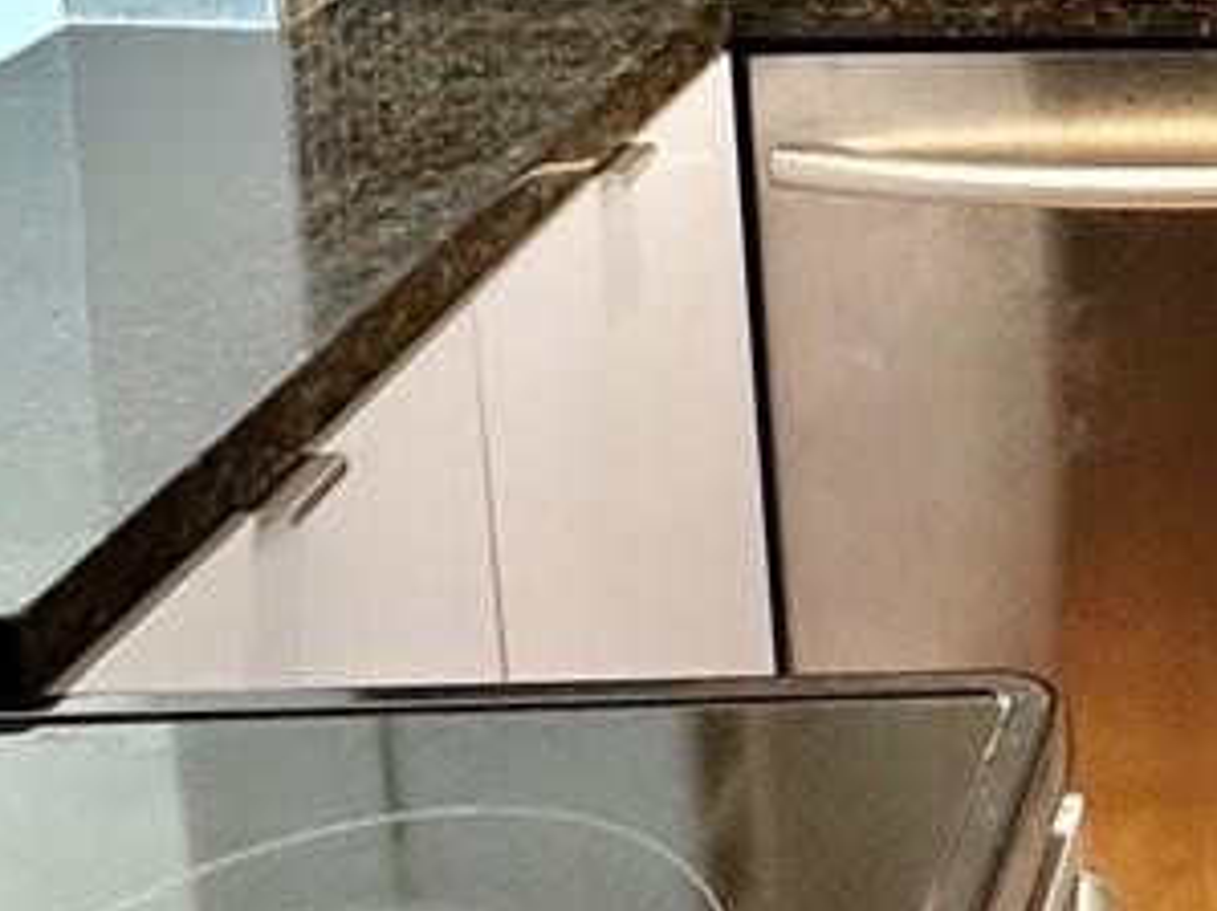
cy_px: -443
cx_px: 1648
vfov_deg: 17.7
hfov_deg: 22.7
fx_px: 2636
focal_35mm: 75
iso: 200
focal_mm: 2.22
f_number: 2.2
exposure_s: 1/60
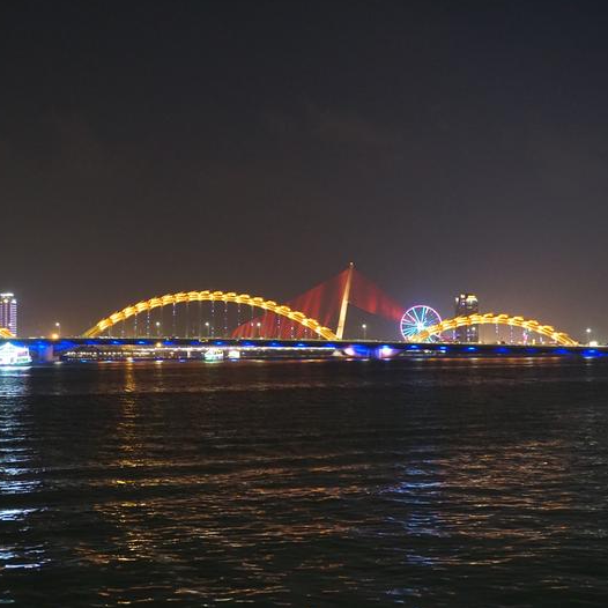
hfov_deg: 27.6
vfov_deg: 27.7
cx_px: 228
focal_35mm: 62
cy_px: 301
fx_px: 1232
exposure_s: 1/6
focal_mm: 32
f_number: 5
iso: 3200
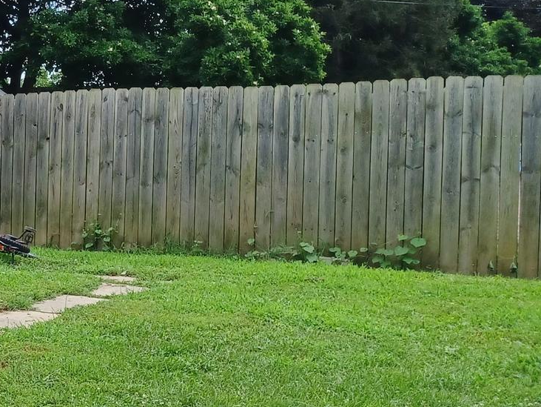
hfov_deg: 23.5
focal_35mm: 70
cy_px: 171
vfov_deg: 21.0
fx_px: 1095
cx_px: -216
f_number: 1.8
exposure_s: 1/485
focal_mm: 4.6
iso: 32
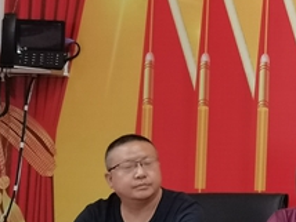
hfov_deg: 10.2
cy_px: 40
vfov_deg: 7.9
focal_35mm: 188
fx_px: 1609
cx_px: 438
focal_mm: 5.58
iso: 320
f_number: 1.8
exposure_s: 1/33.3
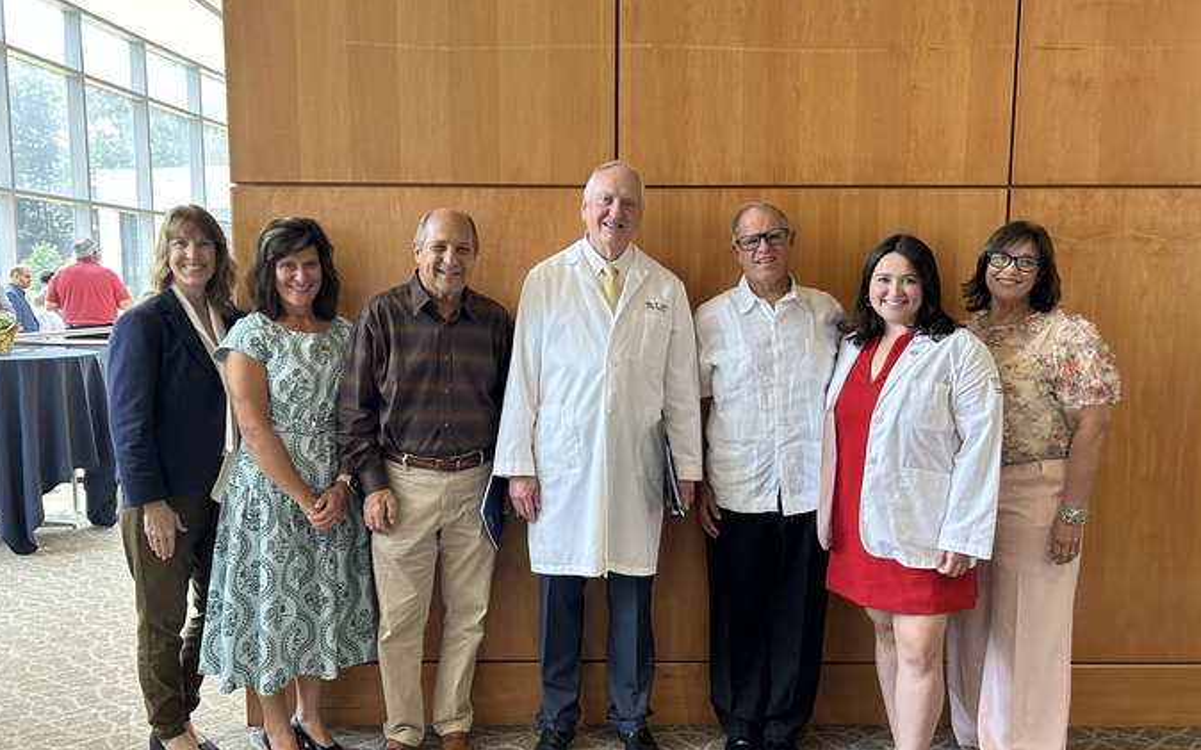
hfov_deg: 66.5
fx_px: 916
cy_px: 383
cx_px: 600
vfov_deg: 44.5
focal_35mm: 28
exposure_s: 1/101
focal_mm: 5.7
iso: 125
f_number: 1.5
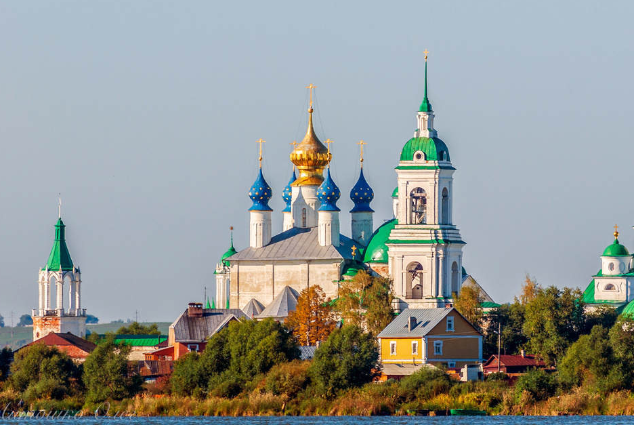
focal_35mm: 673
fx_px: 11869
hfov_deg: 3.1
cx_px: 394
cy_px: 173
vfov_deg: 2.0
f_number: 5.6
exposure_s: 1/1250
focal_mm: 300
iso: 100
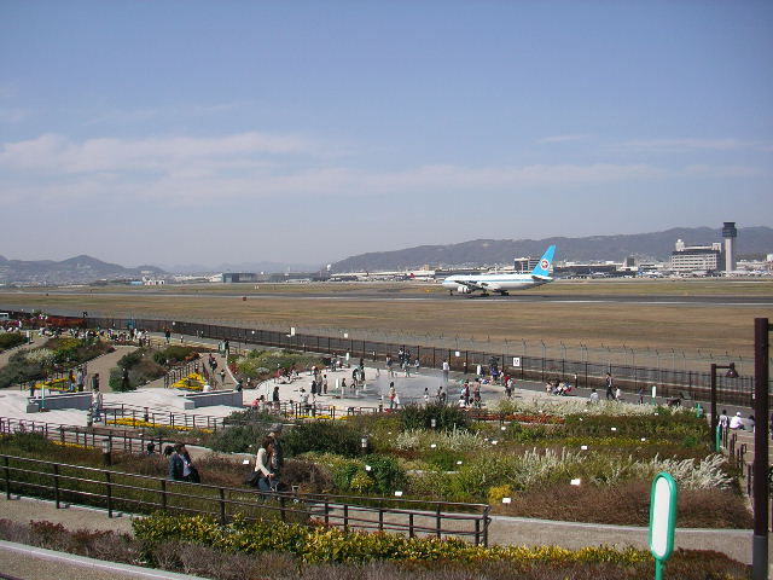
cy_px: 290
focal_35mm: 37
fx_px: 826
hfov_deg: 50.1
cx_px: 386
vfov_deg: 38.7
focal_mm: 5.7
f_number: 6.9
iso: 50
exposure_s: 1/640
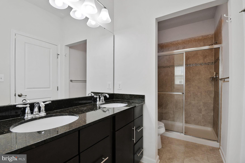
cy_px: 82
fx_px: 102
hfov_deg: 100.4
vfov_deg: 77.3
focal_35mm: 15
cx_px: 122
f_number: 10
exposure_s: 1/15
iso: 200
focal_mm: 10
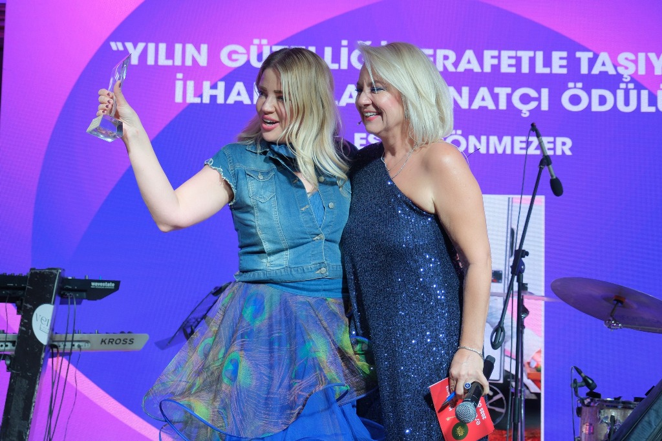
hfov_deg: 39.6
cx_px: 331
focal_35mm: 50
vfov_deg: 27.0
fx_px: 919
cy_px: 220
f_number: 2.8
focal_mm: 33.2
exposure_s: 1/160
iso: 800
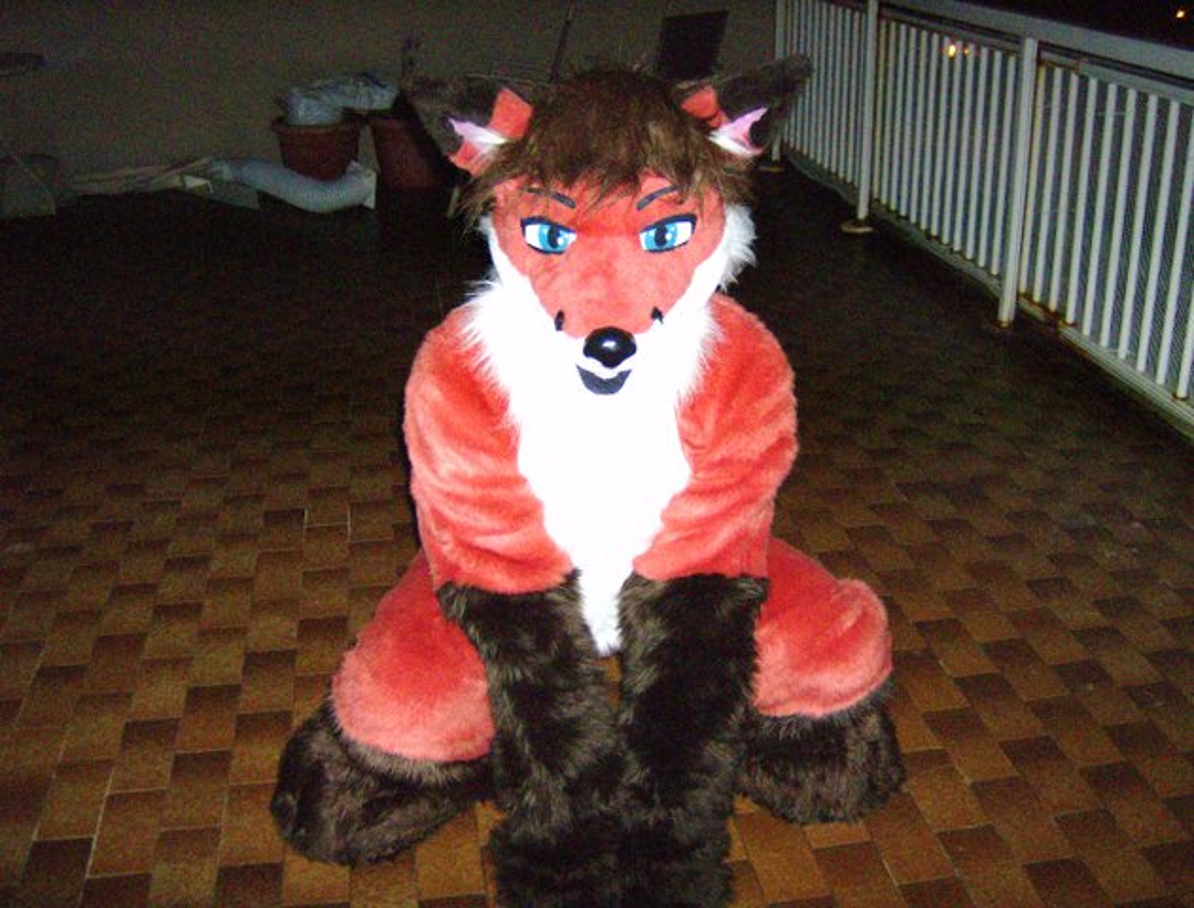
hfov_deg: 51.1
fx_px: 1248
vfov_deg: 40.0
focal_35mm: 36
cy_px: 454
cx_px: 597
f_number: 2.8
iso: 200
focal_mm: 6
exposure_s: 1/60
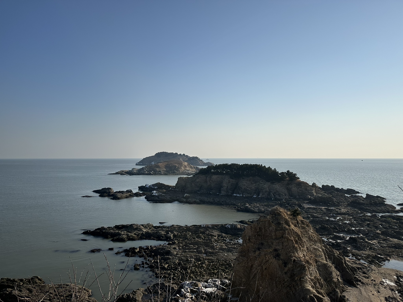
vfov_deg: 56.8
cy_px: 151
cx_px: 202
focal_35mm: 24
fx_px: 279
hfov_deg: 71.6
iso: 80
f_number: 1.78
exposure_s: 1/10753
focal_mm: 6.86
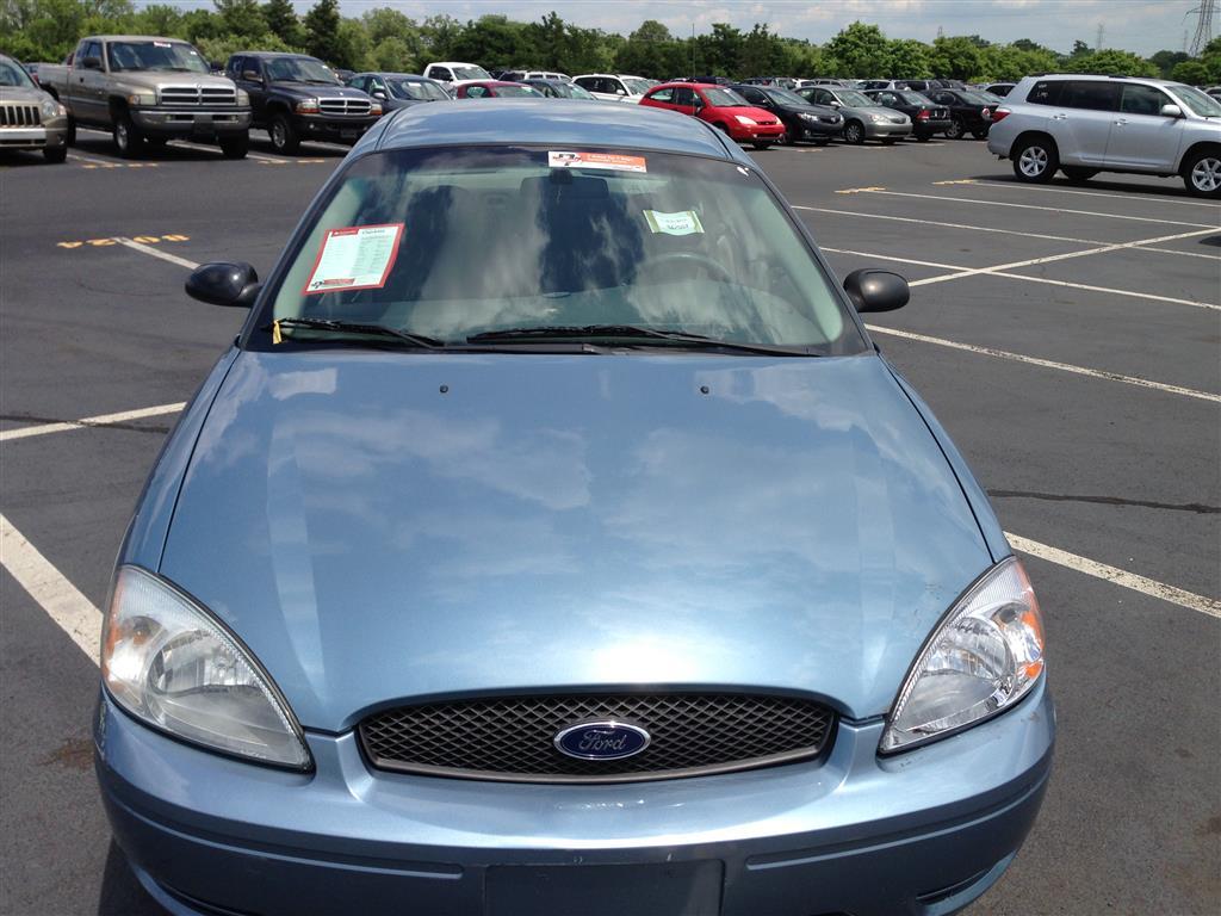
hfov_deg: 55.4
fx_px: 1164
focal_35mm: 33
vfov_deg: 42.9
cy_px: 458
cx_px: 610
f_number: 2.4
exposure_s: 1/1695
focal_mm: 4.13
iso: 50
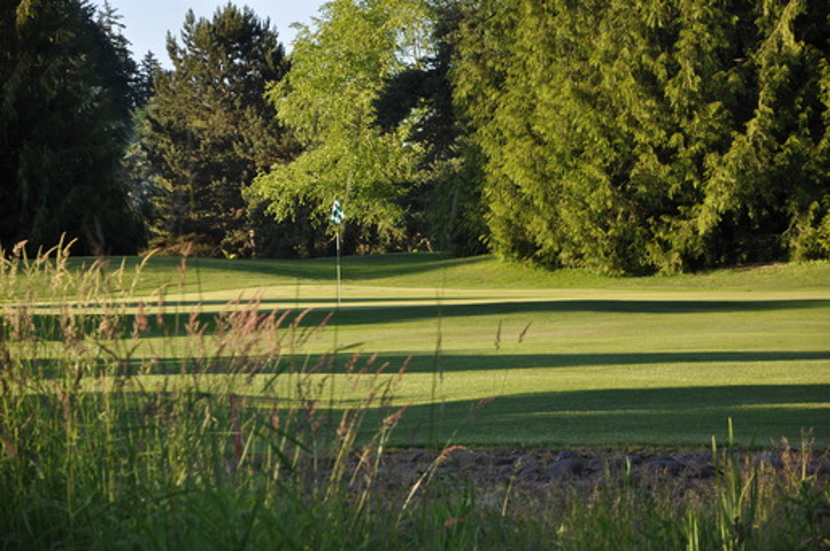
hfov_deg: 13.1
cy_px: 276
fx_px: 3627
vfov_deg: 8.7
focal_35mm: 158
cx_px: 415
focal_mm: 105
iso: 200
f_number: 5.6
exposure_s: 1/200
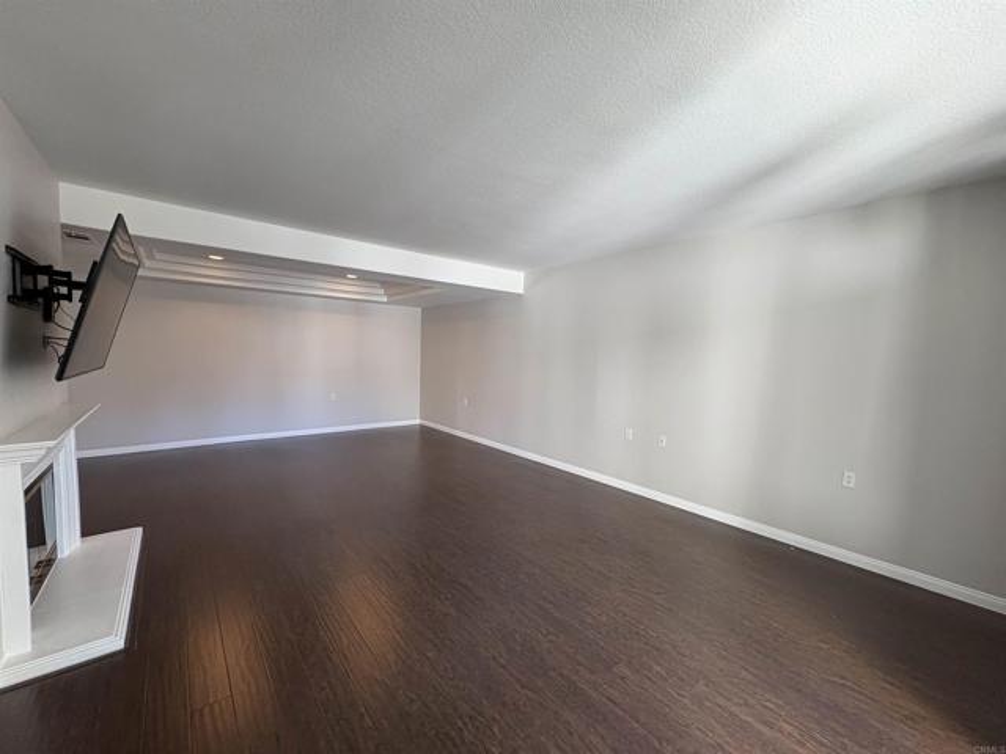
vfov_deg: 85.7
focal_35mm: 14
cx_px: 503
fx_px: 407
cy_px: 377
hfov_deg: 102.1
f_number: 2.2
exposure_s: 1/120
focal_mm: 2.22
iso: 160
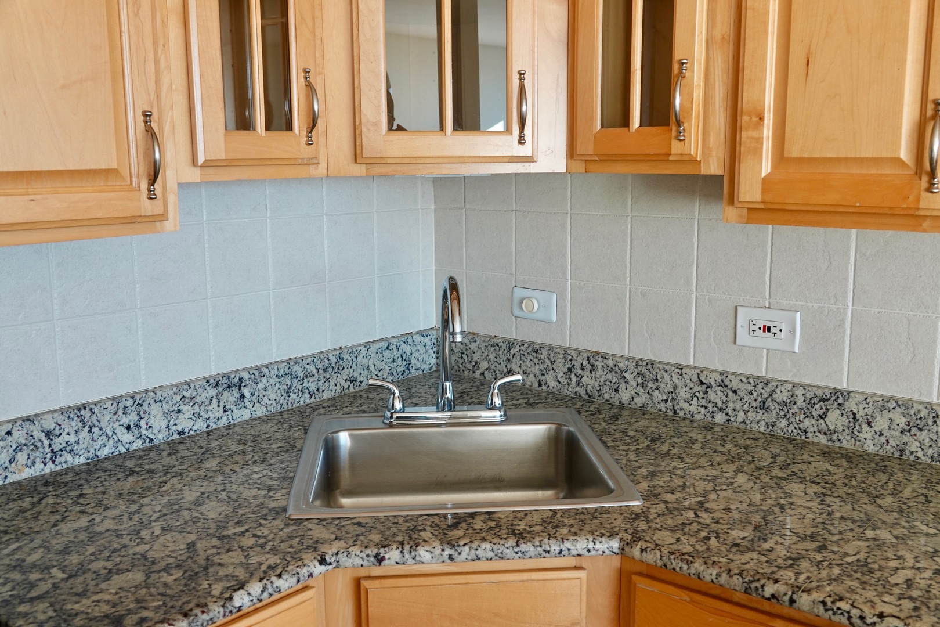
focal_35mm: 34
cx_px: 470
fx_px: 888
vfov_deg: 38.9
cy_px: 314
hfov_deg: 55.8
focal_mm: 12.33
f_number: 2.8
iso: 100
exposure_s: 1/60
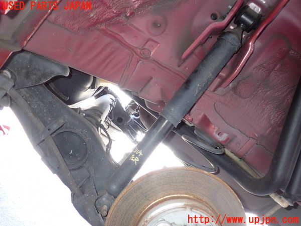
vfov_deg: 46.8
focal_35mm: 30
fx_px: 261
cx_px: 150
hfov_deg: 60.0
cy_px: 113
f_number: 2.3
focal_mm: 5.4
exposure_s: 1/50
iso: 200
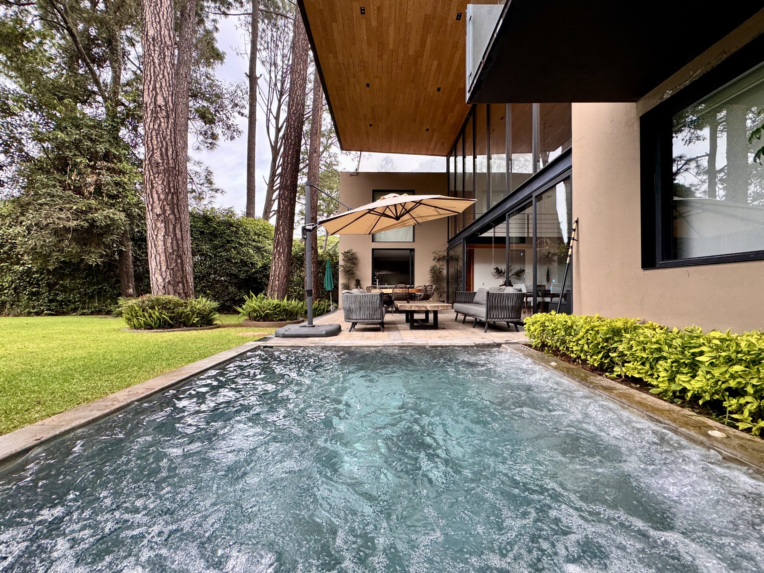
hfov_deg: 102.1
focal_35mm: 14
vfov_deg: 85.7
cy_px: 286
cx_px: 382
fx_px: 309
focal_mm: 2.22
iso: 40
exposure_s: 1/155
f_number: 2.2
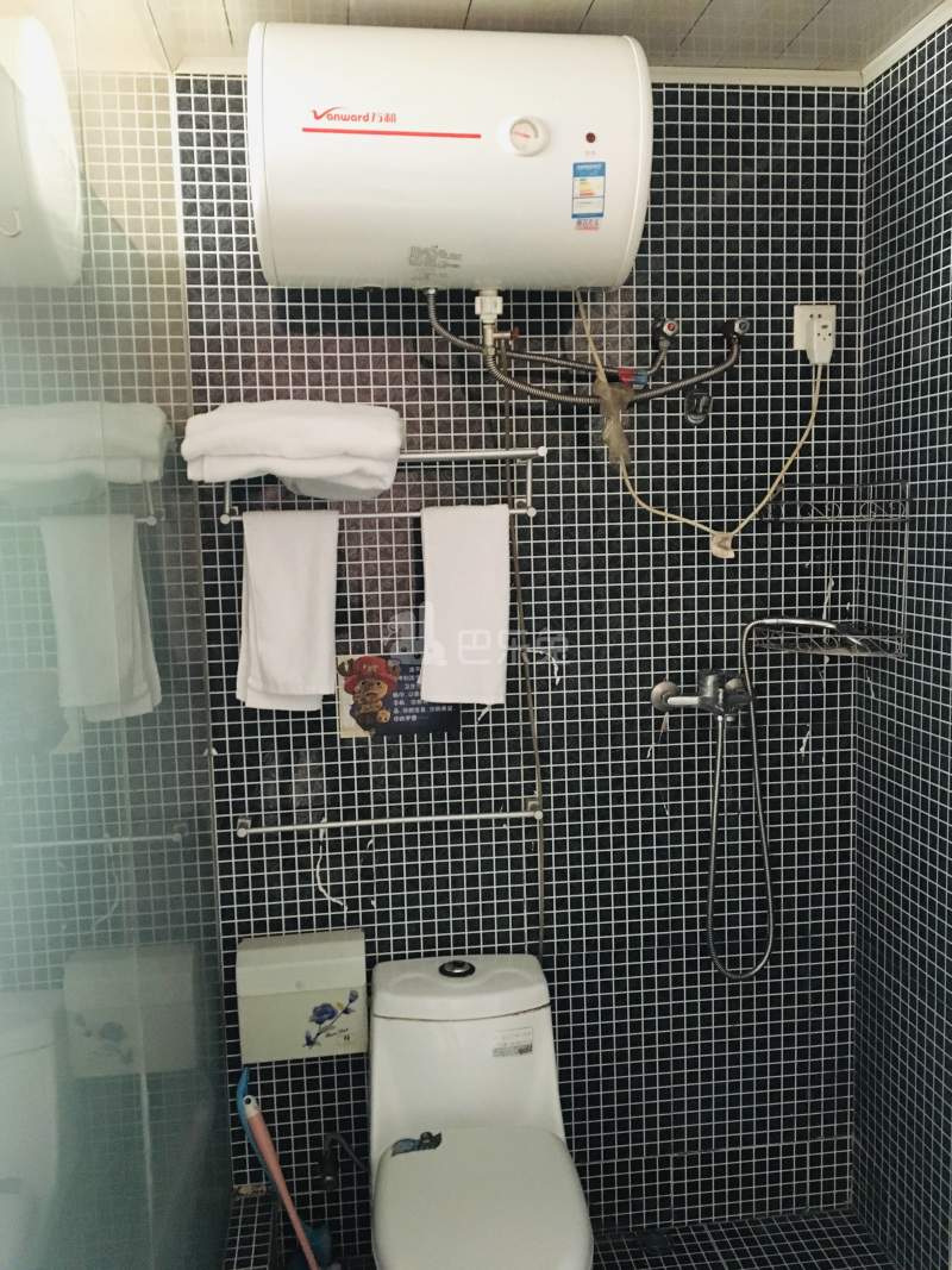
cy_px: 635
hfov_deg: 48.2
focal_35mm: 29
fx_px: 1064
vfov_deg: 61.7
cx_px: 476
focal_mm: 4.15
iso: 320
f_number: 2.2
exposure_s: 1/17
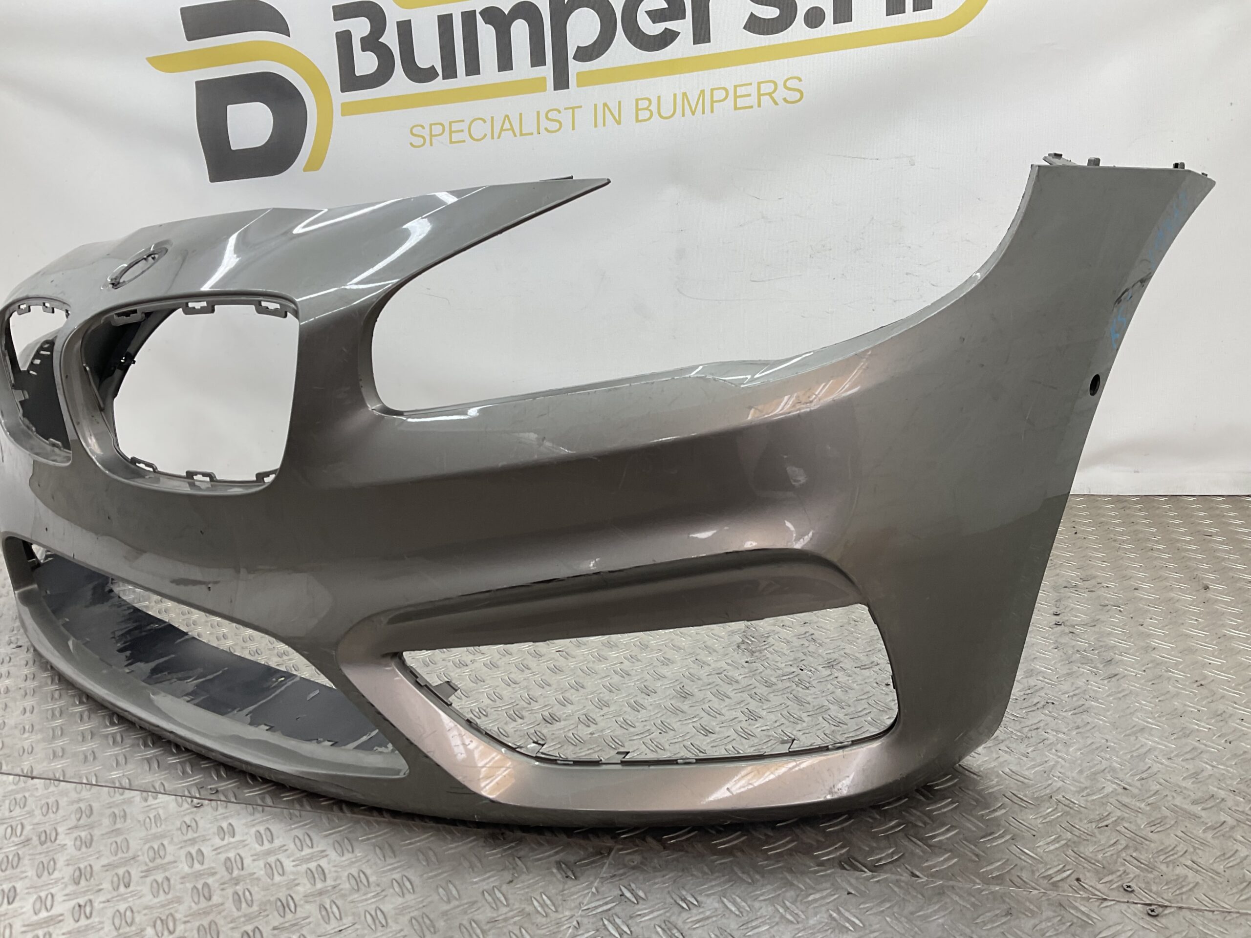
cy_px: 469
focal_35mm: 29
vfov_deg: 48.2
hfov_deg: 61.7
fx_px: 1048
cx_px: 626
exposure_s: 1/100
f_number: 1.8
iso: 20
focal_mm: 3
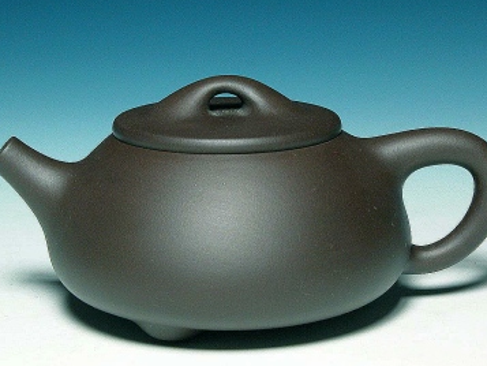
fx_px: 1956
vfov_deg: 10.7
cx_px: 251
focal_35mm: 139
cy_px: 190
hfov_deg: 14.2
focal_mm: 31.9
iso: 268
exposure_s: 1/4.1
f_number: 7.6
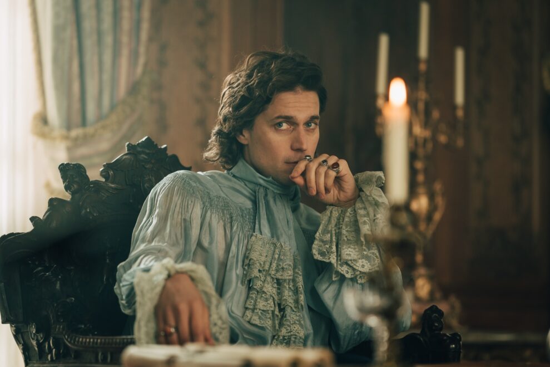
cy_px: 184
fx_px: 2062
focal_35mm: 135
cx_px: 275
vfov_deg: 10.2
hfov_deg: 15.2
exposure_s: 1/280
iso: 800
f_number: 2.2
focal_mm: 135
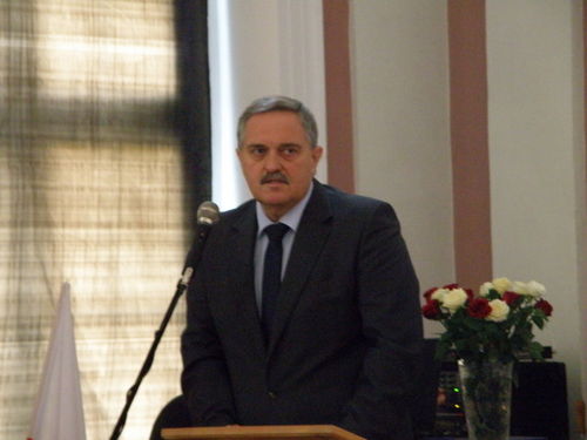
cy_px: 220
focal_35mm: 202
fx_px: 3425
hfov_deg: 9.8
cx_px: 294
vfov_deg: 7.4
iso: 800
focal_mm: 35.91
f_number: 4.4
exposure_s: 1/10
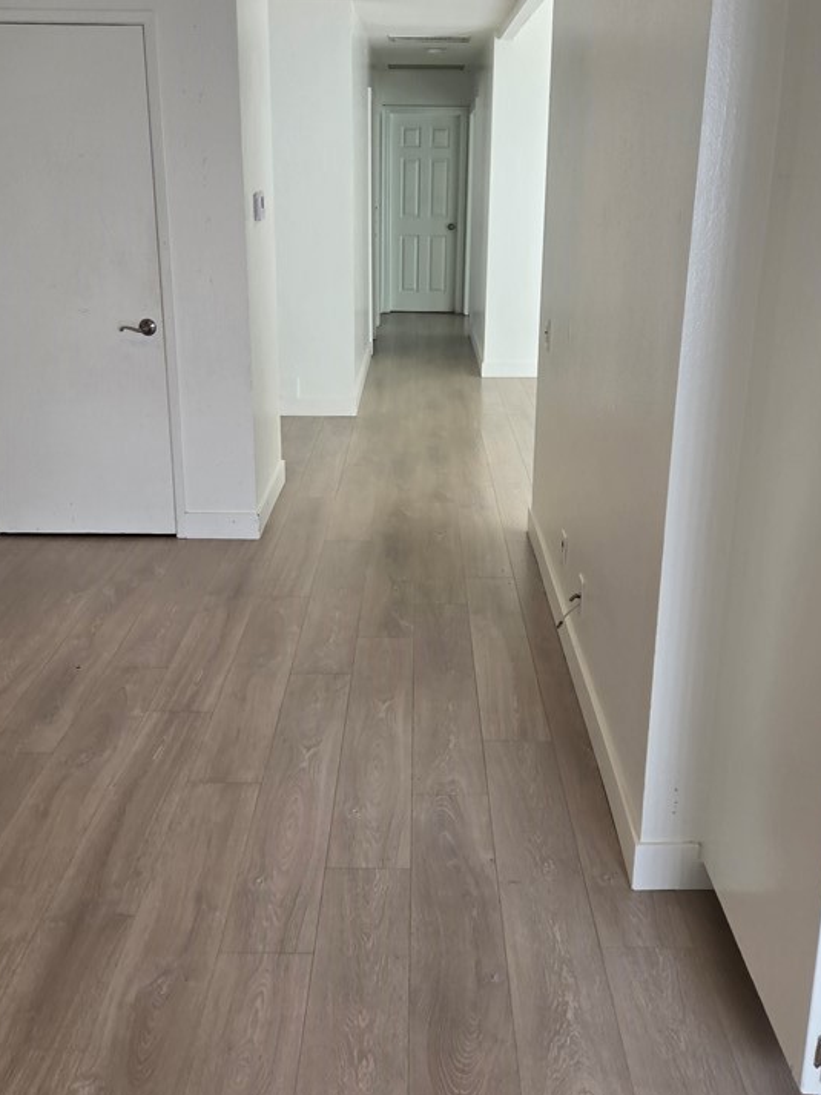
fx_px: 1044
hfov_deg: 42.9
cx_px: 422
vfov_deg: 55.1
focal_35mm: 33
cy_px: 466
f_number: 1.8
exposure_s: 1/120
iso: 50
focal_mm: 5.4
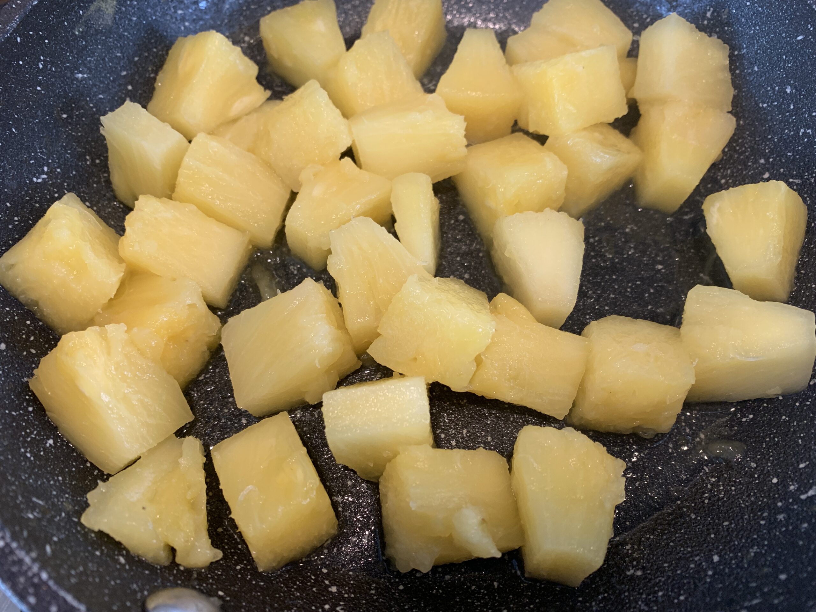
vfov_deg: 53.1
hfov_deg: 67.3
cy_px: 306
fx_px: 613
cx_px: 408
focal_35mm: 26
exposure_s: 1/50
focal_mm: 4.25
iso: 80
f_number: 1.8
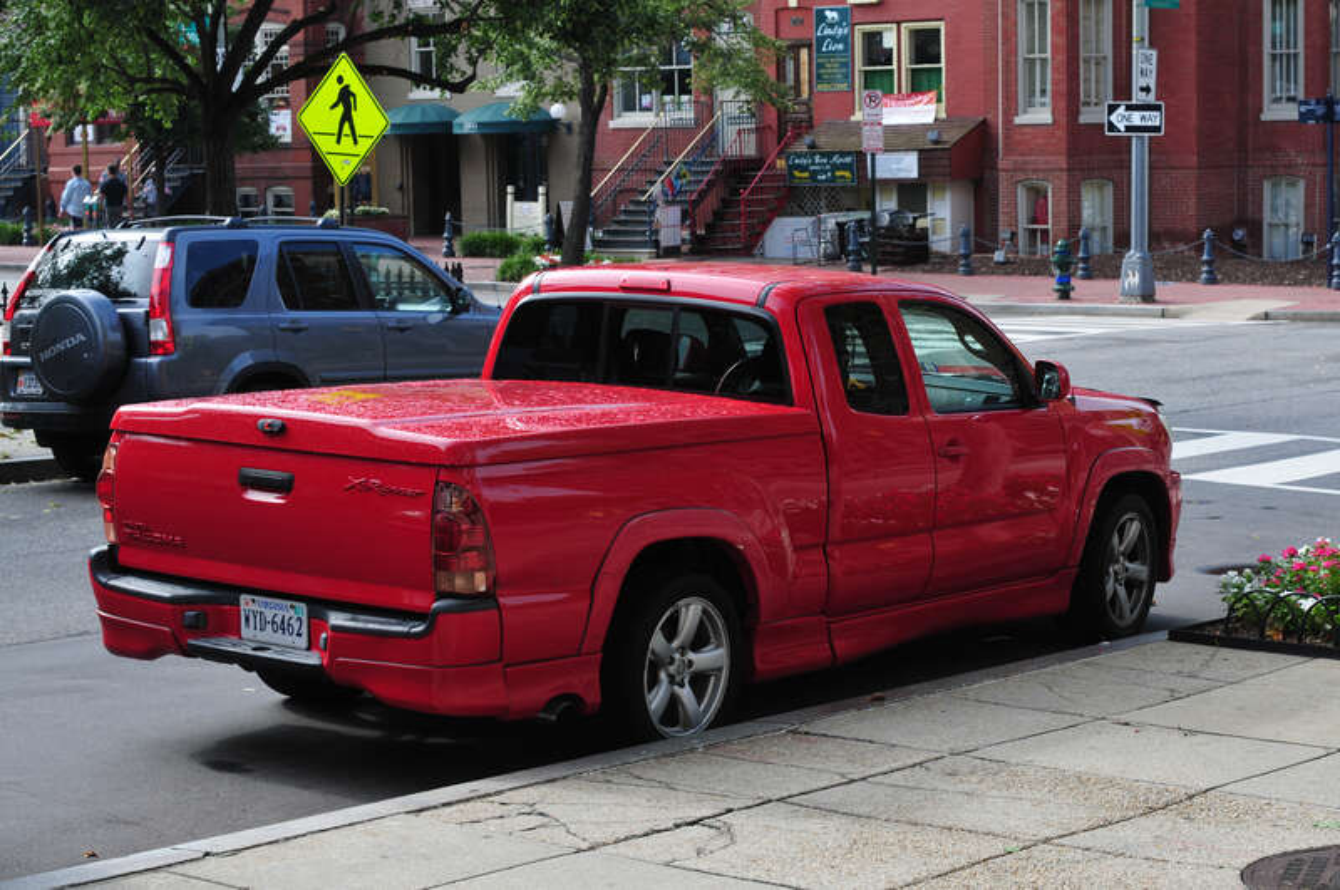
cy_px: 445
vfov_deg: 18.1
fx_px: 2788
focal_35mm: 75
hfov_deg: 27.0
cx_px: 670
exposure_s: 1/200
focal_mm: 50
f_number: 7.1
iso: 200
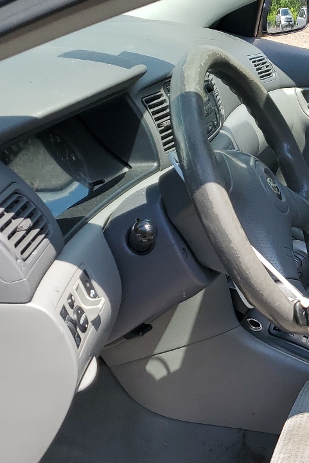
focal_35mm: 60
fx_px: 772
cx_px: 424
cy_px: 355
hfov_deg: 20.3
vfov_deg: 32.7
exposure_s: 1/1429
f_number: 1.5
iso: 50
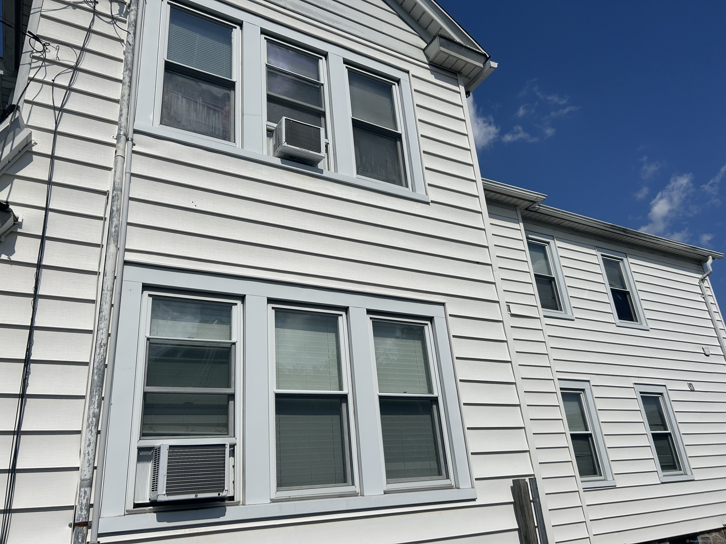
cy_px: 272
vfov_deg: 53.1
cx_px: 363
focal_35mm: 26
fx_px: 545
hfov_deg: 67.3
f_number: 1.5
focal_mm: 5.7
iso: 50
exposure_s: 1/14286
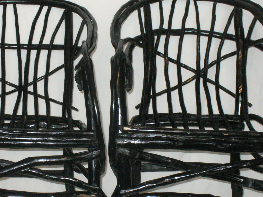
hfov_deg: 29.3
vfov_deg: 22.3
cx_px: 107
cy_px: 94
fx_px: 501
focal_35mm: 66
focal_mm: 6.1
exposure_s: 1/30
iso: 400
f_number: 2.8
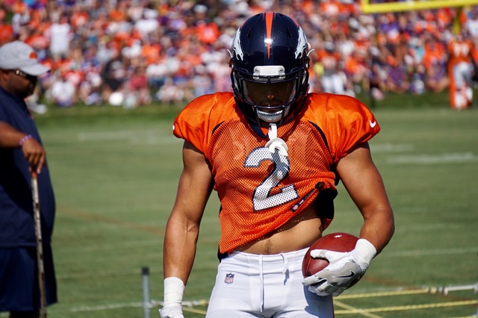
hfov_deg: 6.5
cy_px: 159
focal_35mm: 315
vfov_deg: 4.4
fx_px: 4180
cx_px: 239
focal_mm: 210
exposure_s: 1/2000
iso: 320
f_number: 6.3
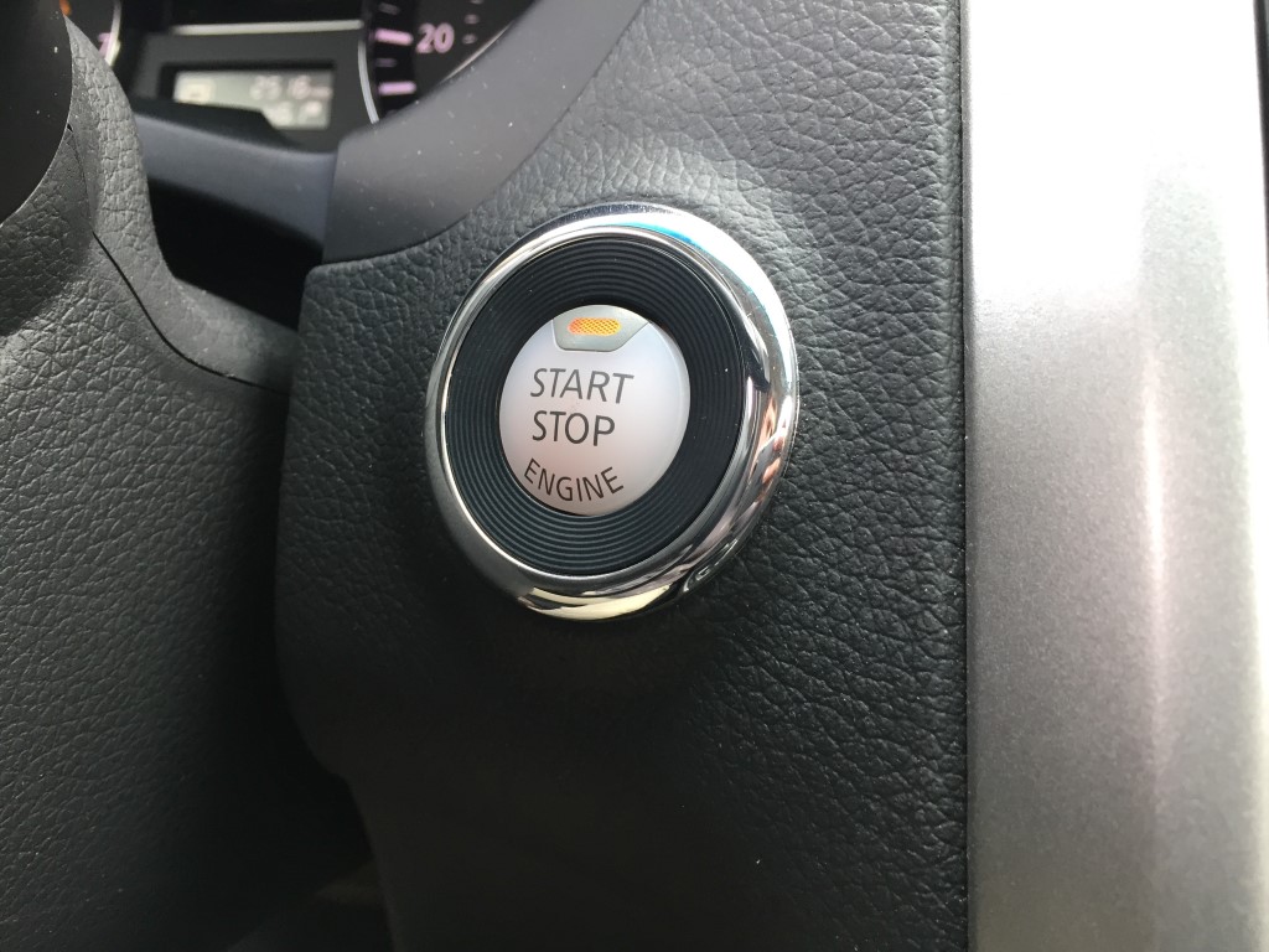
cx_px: 634
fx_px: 1063
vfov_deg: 48.2
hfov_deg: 61.7
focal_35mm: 29
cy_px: 476
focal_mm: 4.15
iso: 32
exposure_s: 1/30
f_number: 2.2
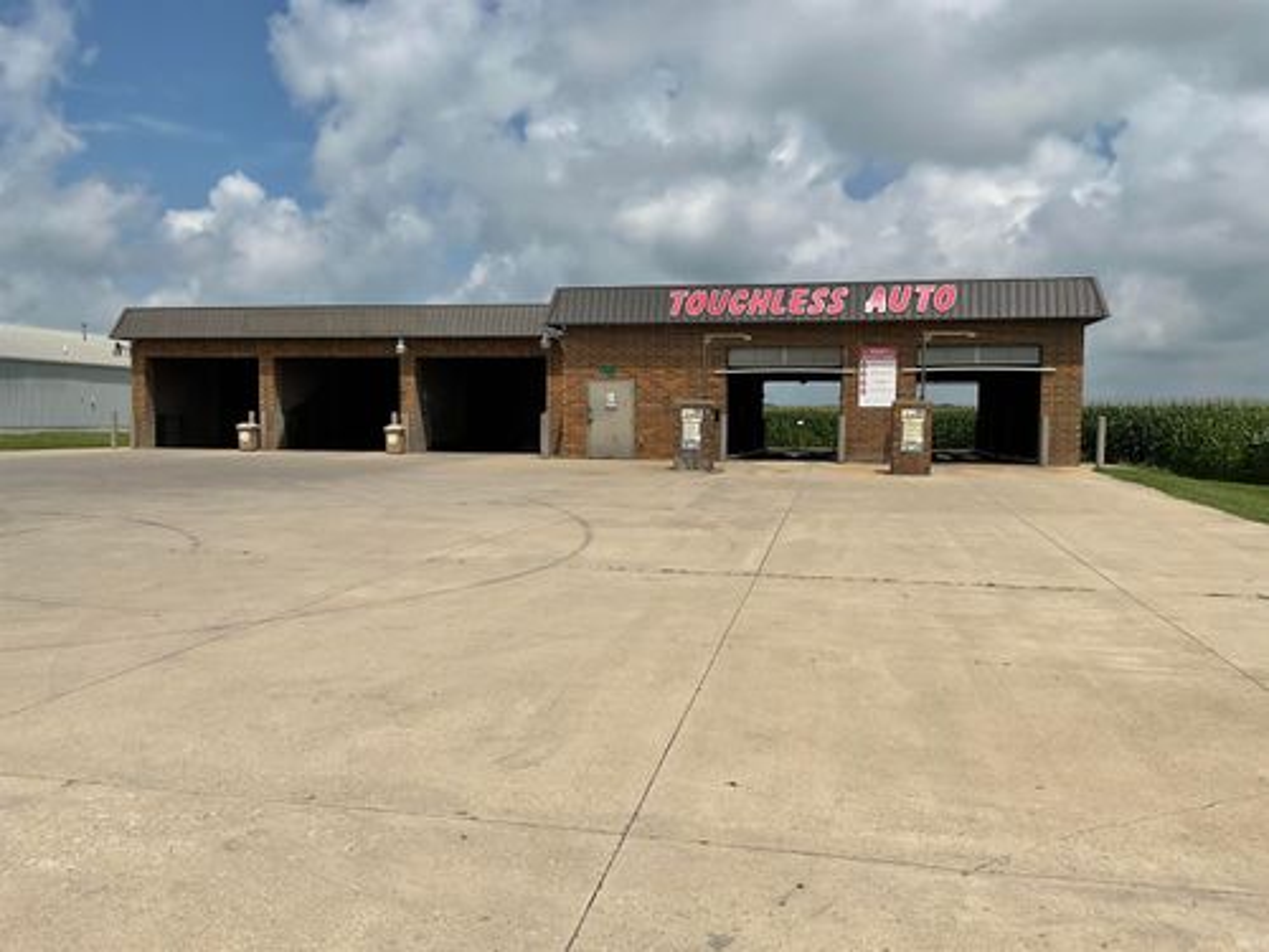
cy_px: 476
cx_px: 634
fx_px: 1063
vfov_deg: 48.2
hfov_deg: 61.7
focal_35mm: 29
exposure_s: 1/4405
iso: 16
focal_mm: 3
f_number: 1.8
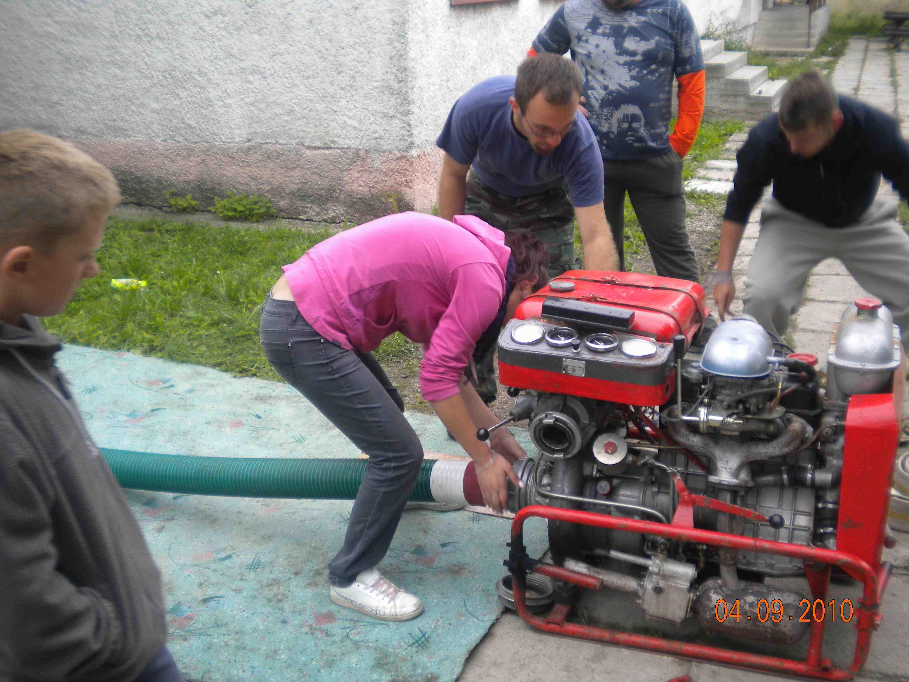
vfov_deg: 35.1
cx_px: 454
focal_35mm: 41
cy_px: 341
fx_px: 1077
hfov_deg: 45.8
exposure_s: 1/60
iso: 153
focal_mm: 7.4
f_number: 3.5
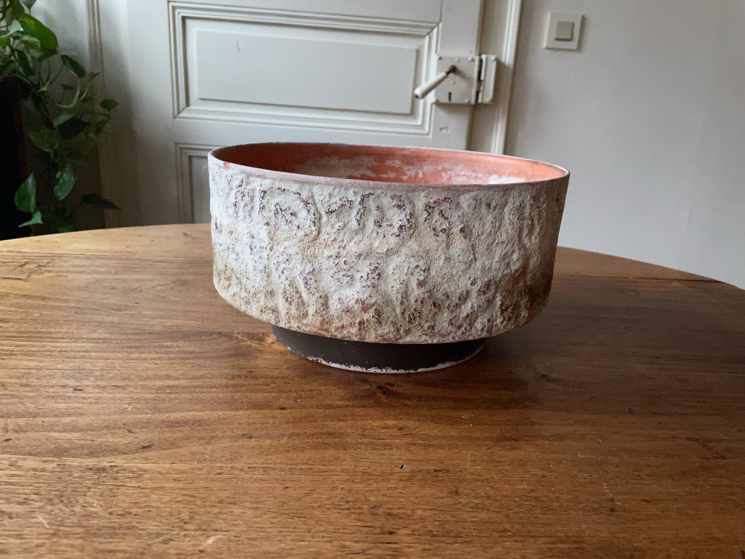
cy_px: 280
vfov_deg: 53.1
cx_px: 372
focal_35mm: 26
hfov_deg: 67.3
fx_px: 560
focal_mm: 4.2
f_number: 1.6
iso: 500
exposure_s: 1/40
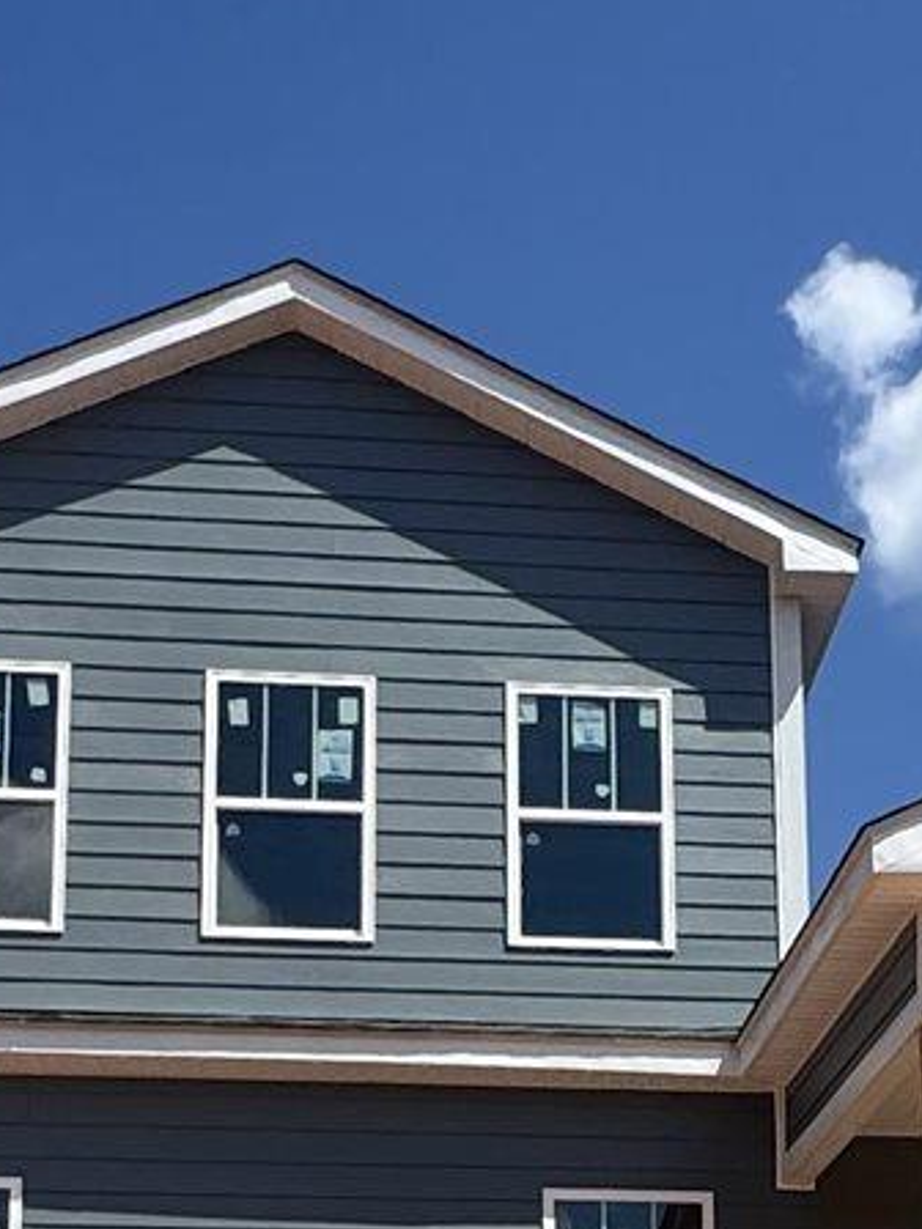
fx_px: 2557
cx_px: 620
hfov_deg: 20.4
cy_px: 1468
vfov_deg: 24.5
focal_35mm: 72
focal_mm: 2.22
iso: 50
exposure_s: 1/2415
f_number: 2.2
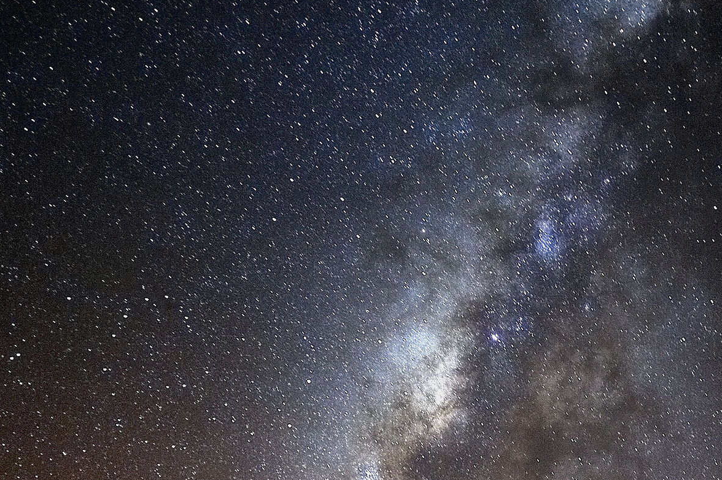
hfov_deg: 39.3
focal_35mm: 49
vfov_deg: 27.1
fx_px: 982
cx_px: 539
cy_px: 366
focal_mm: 24
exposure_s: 30
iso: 1600
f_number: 3.5
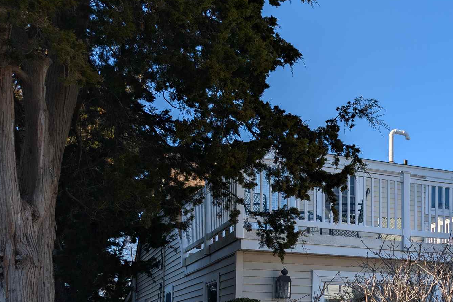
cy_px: 287
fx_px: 717
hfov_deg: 31.1
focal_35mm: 57
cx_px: 501
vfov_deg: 23.0
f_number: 1.68
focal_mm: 6.9
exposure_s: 1/1550
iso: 22
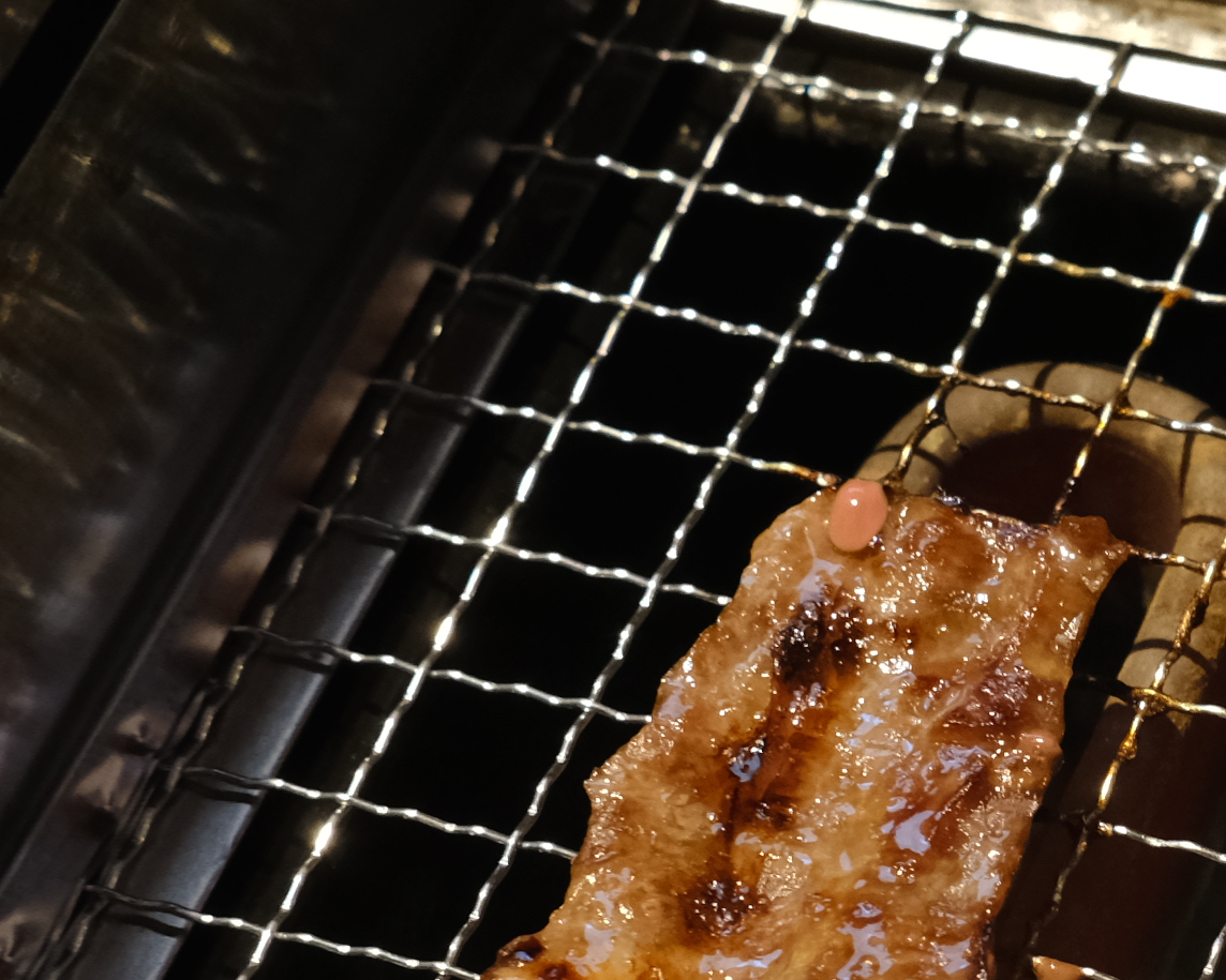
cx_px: 1872
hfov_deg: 9.7
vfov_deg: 8.0
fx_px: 6966
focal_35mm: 192
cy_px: 929
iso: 1600
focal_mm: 35
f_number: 5.6
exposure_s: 1/28
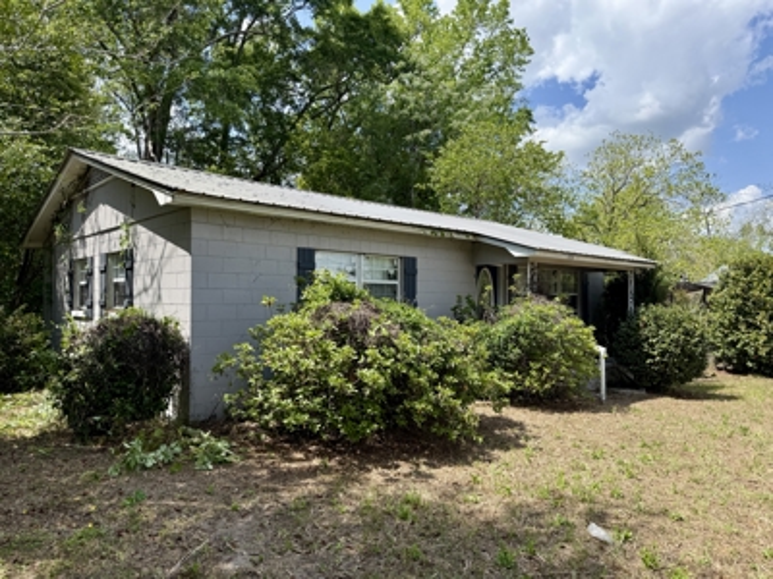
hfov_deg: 71.6
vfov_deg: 56.8
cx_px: 386
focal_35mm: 24
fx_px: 536
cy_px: 290
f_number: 1.78
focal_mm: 6.76
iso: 100
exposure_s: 1/3021
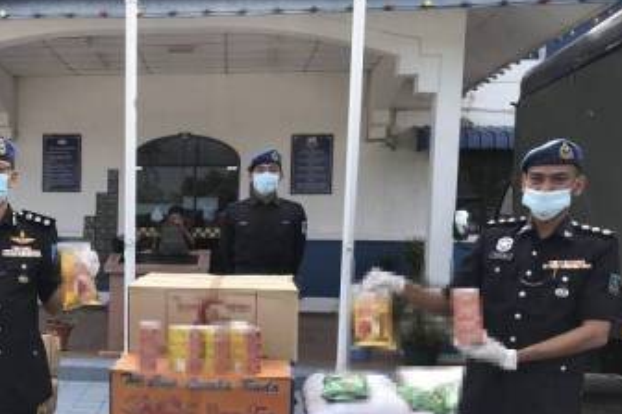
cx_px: 80
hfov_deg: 36.2
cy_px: 316
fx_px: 898
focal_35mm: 52
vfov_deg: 25.6
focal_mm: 4
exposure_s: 1/800
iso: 20
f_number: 1.8
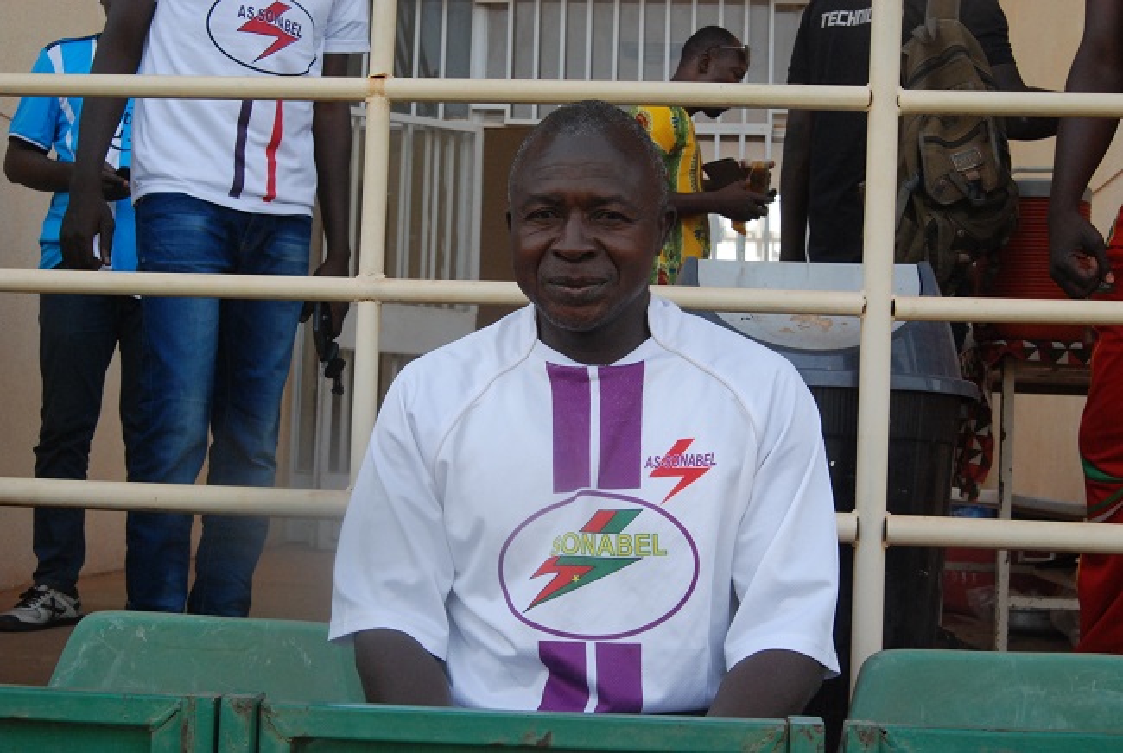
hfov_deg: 37.8
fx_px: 1641
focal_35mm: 52
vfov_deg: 25.9
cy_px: 376
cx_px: 562
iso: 1000
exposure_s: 1/500
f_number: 11
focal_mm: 35
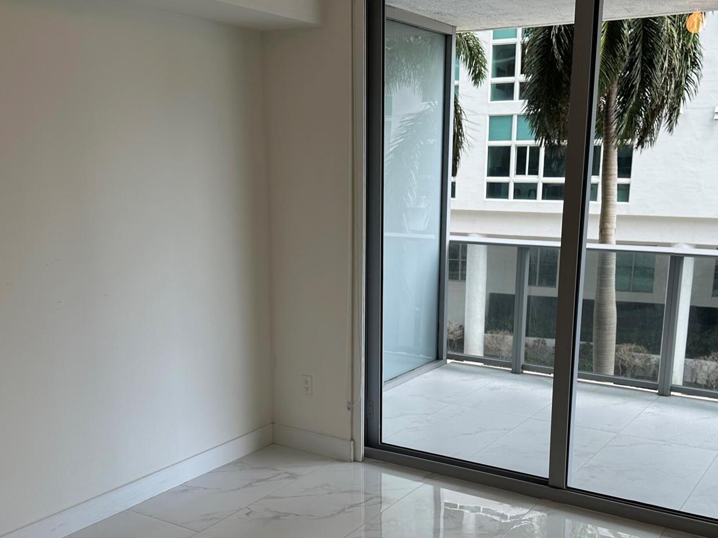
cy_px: 346
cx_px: 389
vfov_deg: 36.5
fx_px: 809
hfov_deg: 47.8
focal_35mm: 39
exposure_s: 1/120
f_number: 1.78
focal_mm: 6.86
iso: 64
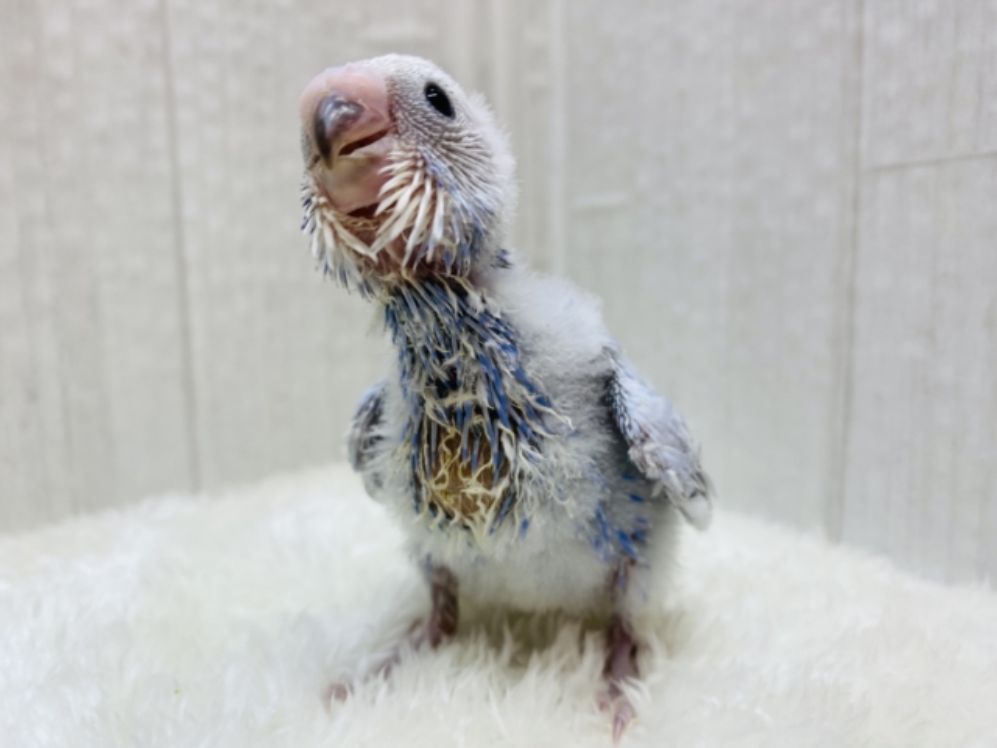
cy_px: 374
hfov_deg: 69.4
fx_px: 720
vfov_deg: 54.9
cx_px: 498
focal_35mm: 25
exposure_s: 1/100
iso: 50
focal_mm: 4.25
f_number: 1.8
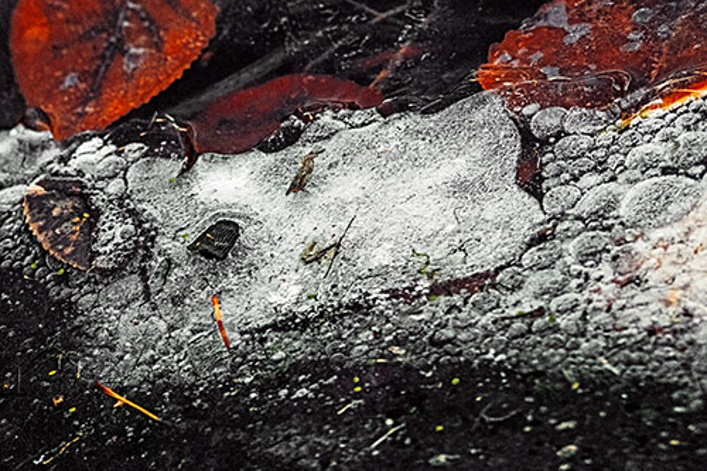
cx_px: 354
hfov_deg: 4.3
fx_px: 9423
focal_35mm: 480
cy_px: 236
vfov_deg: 2.9
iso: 4000
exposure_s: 1/1250
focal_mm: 480
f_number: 11
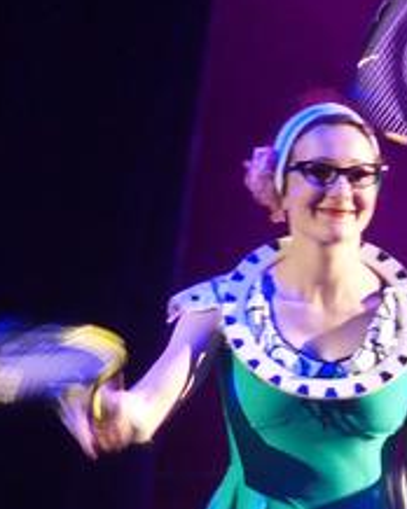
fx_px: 9137
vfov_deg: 3.2
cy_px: 269
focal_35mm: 606
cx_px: 288
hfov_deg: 2.6
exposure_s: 1/30
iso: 1600
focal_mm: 64.3
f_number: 2.8
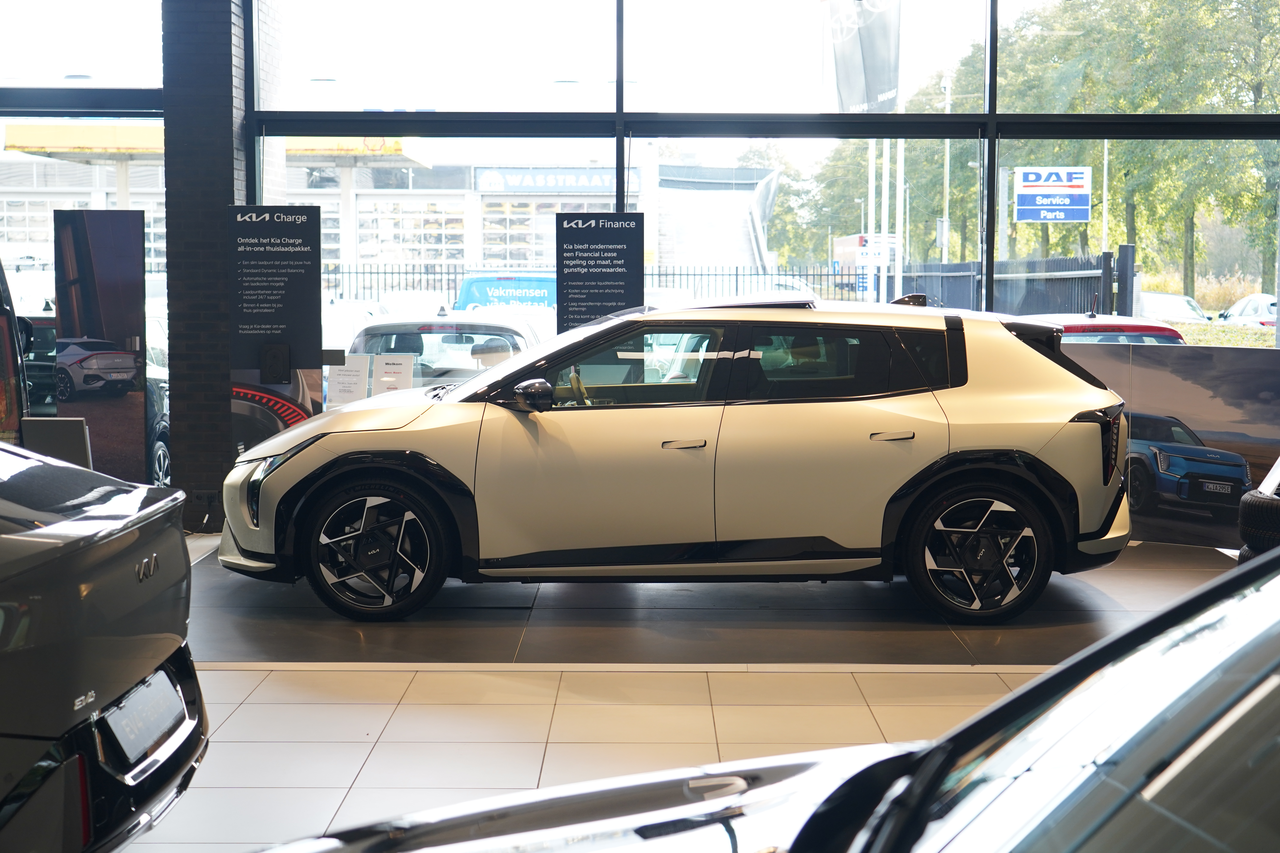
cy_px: 426
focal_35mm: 51
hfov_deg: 38.9
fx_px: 1813
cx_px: 640
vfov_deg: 26.5
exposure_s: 1/60
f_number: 4
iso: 800
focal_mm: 51
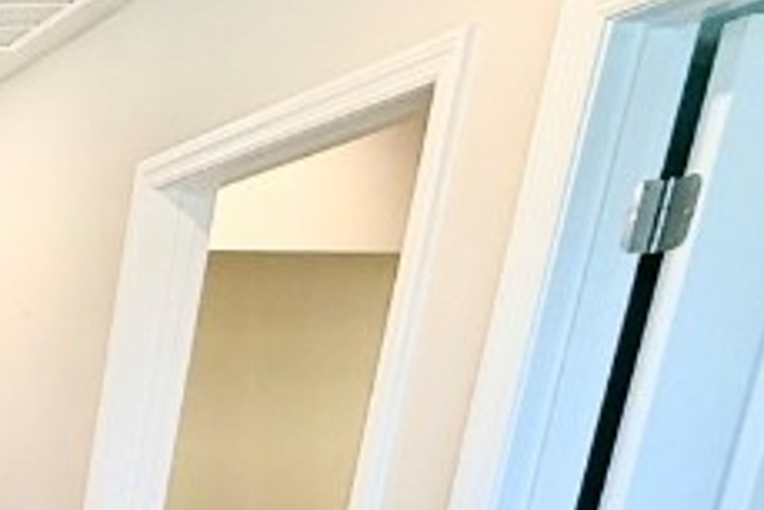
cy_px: 913
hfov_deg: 20.7
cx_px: -631
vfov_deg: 17.2
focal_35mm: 65
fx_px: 1380
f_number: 2.2
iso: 250
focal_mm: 2.22
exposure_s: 1/120
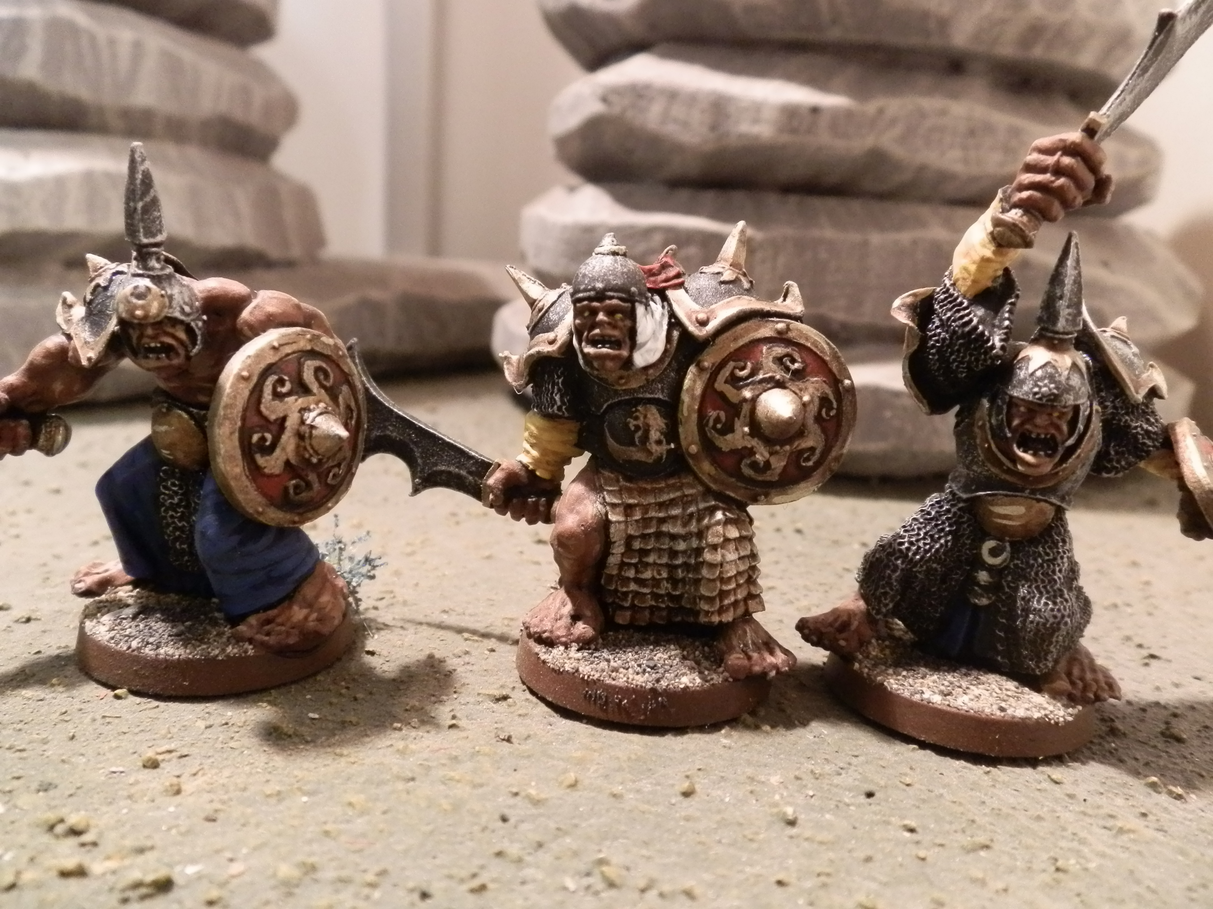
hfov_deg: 63.4
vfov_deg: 49.7
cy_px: 454
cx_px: 606
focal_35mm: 28
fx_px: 981
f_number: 3.1
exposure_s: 1/30
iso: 400
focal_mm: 5
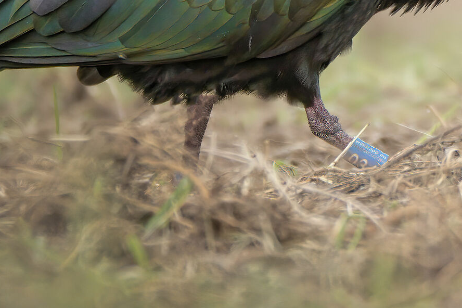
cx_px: 446
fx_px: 15604
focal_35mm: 1216
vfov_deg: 1.1
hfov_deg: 1.7
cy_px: -40
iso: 4500
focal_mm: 300
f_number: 5.6
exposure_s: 1/2500
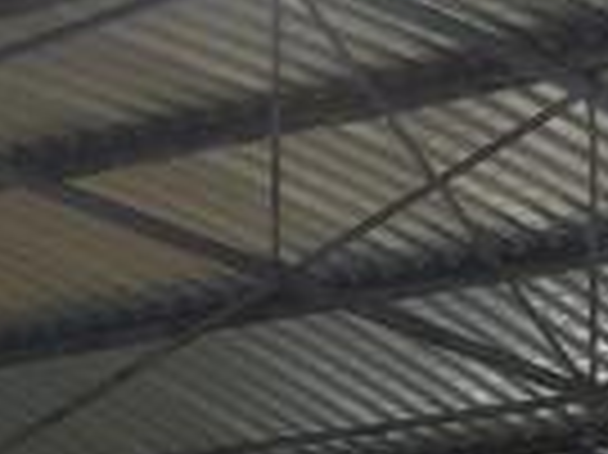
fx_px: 3755
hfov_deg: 9.2
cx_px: 207
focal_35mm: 214
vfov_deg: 6.4
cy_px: 1268
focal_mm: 6
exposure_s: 1/125
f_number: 4
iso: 100
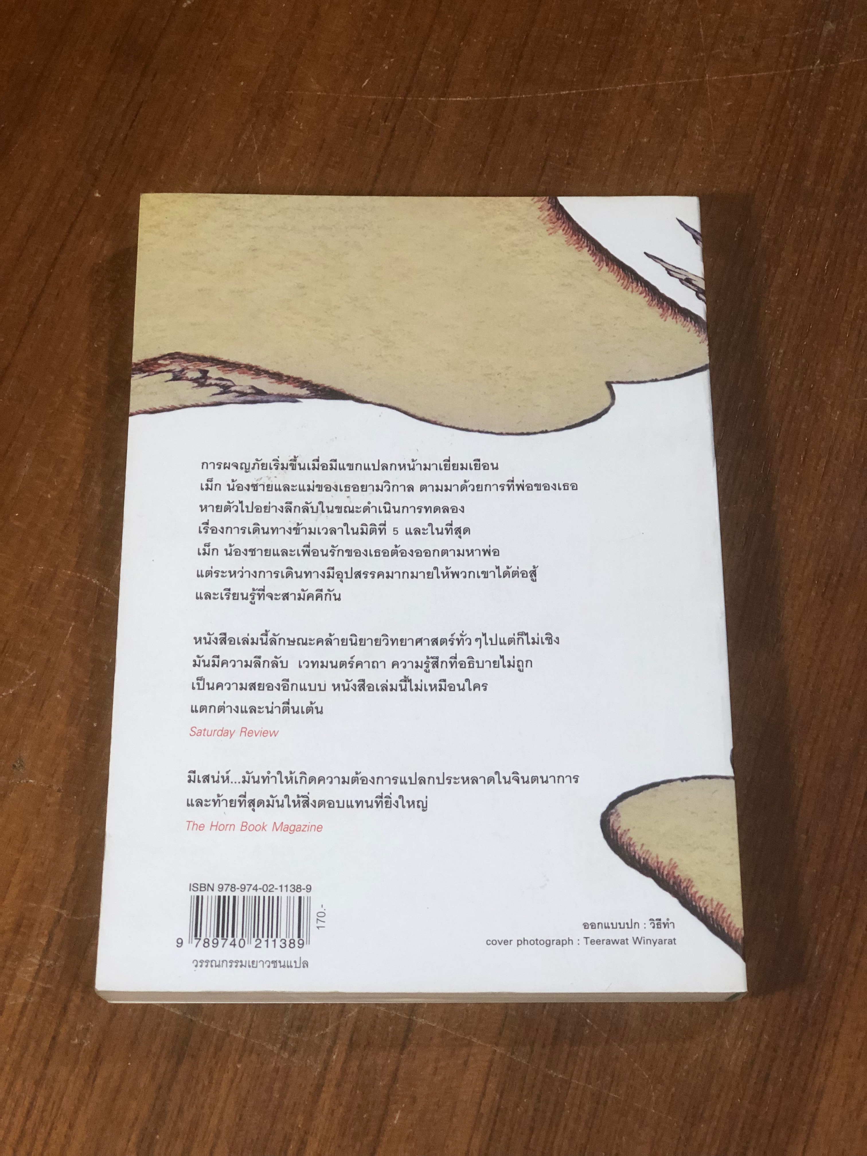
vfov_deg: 33.8
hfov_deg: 25.7
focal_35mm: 57
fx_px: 1904
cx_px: 434
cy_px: 578
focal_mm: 6.6
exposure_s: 1/60
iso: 250
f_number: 2.8
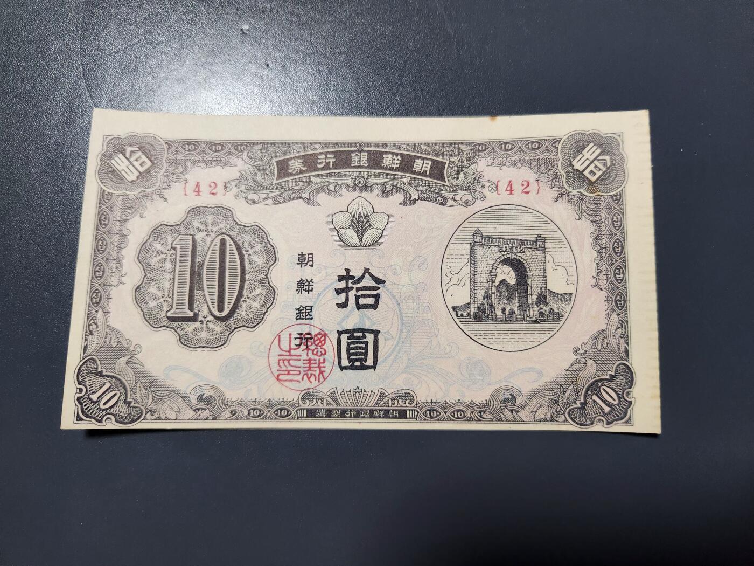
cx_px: 377
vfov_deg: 58.9
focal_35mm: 23
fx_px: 501
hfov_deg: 73.9
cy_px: 283
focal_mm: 5.4
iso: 400
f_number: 1.8
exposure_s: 1/101
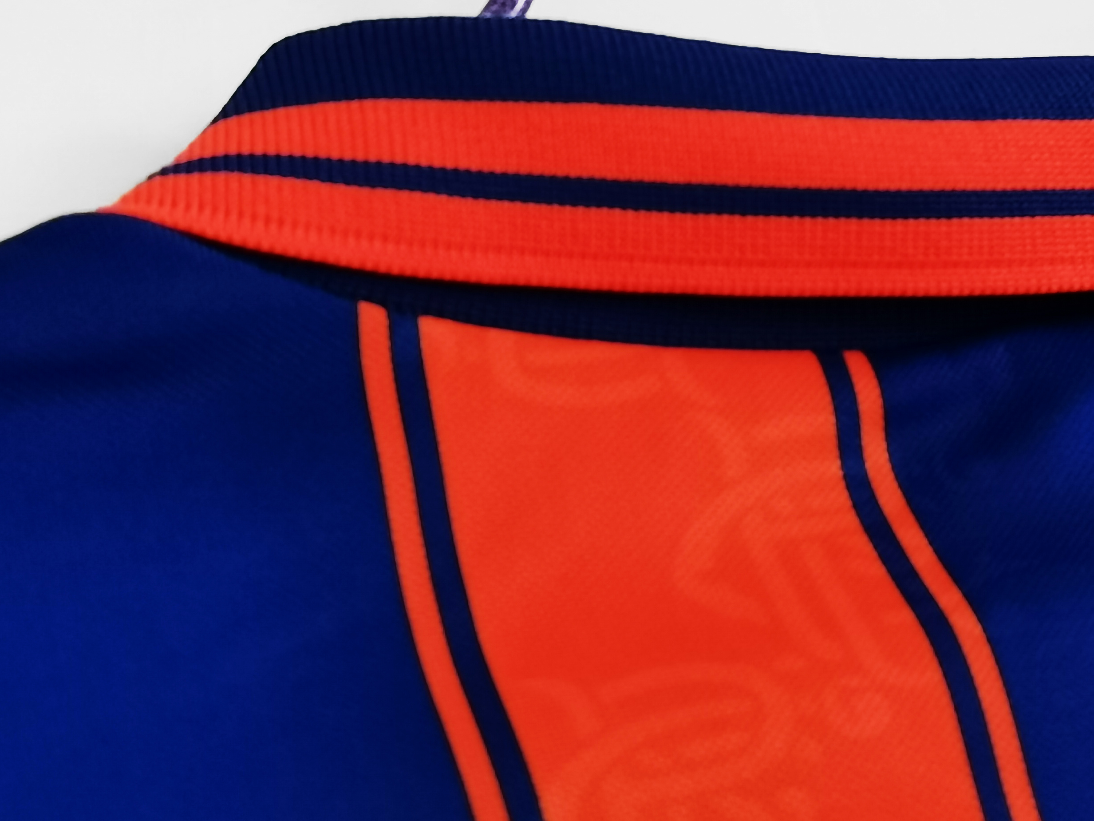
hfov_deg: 22.4
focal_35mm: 86
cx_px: 896
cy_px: 133
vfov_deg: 17.0
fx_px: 2718
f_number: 1.8
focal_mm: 5.58
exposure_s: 1/50
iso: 320
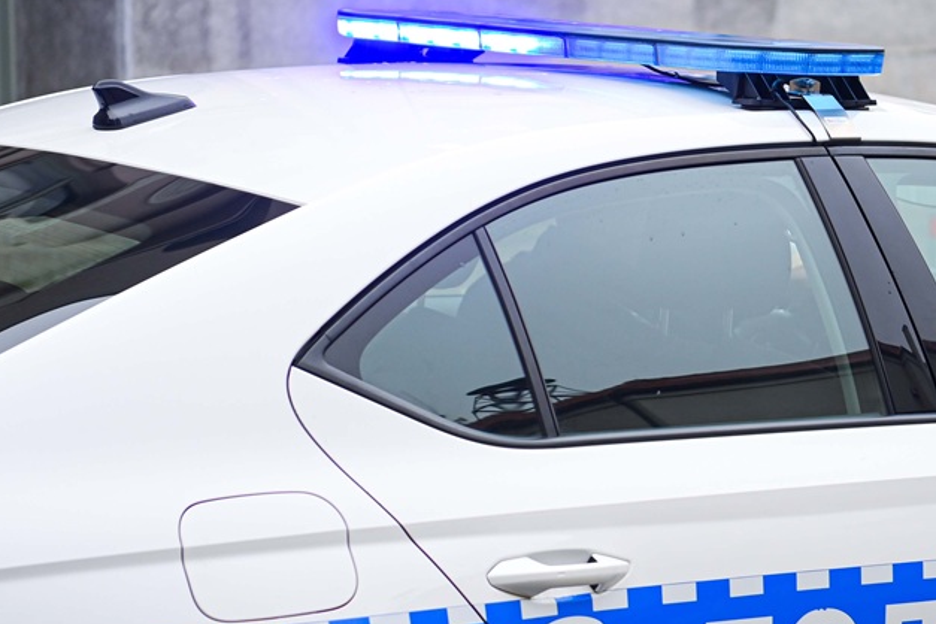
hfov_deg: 14.1
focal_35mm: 145
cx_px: 713
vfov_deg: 9.5
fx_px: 3770
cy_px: 236
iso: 200
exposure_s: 1/250
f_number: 2.8
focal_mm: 70
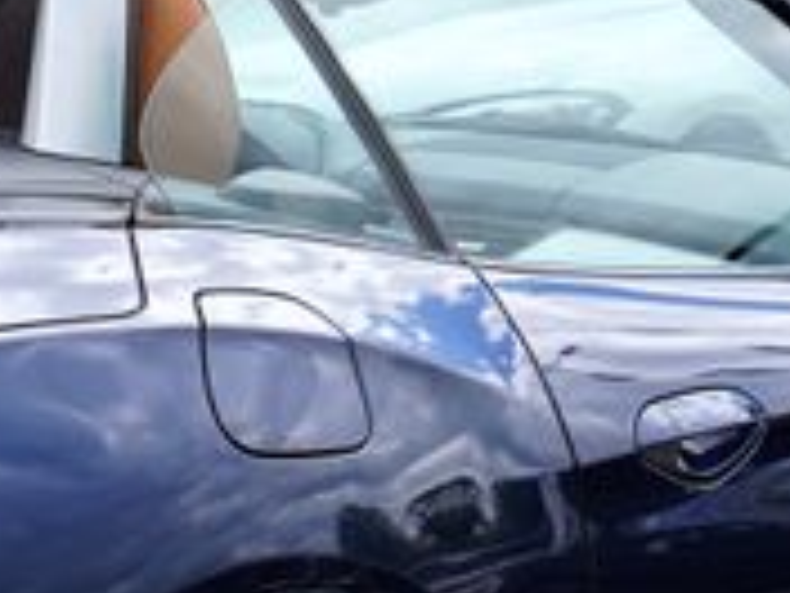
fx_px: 4861
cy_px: 699
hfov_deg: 9.2
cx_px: 0
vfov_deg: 6.9
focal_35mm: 213
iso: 100
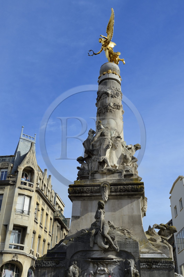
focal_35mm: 38
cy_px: 138
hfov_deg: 35.0
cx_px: 92
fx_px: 292
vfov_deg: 50.7
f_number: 13
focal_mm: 38
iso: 200
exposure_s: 1/250
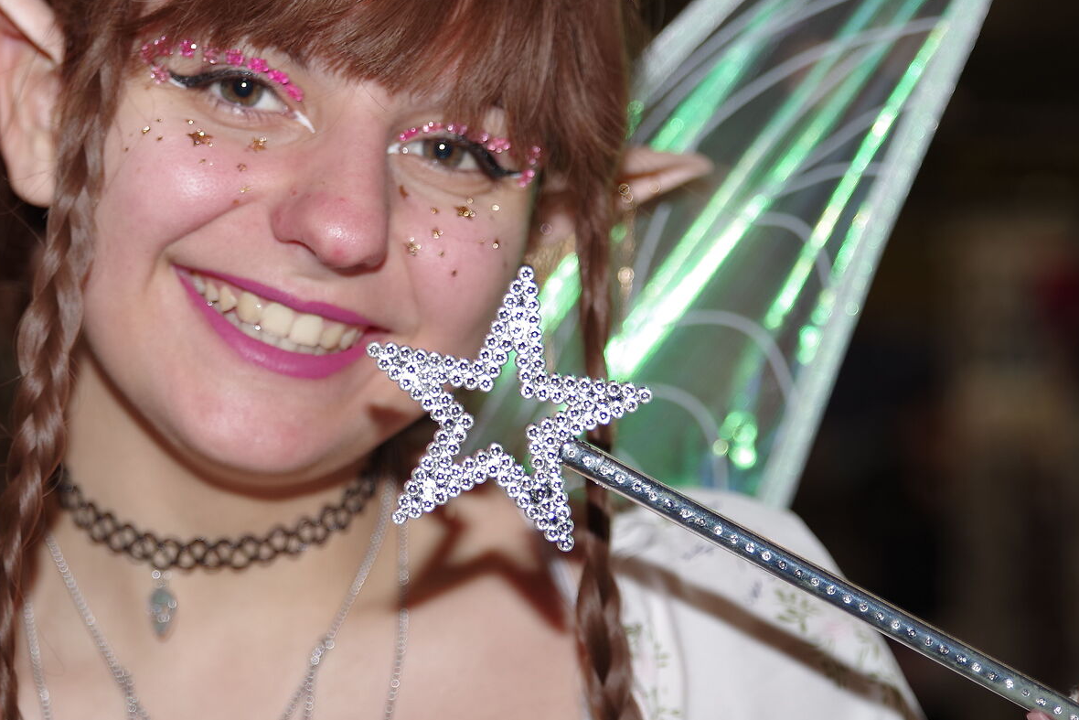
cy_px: 296
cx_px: 312
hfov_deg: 17.3
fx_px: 3537
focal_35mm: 118
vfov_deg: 11.6
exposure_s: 1/100
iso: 100
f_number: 2.8
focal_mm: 58
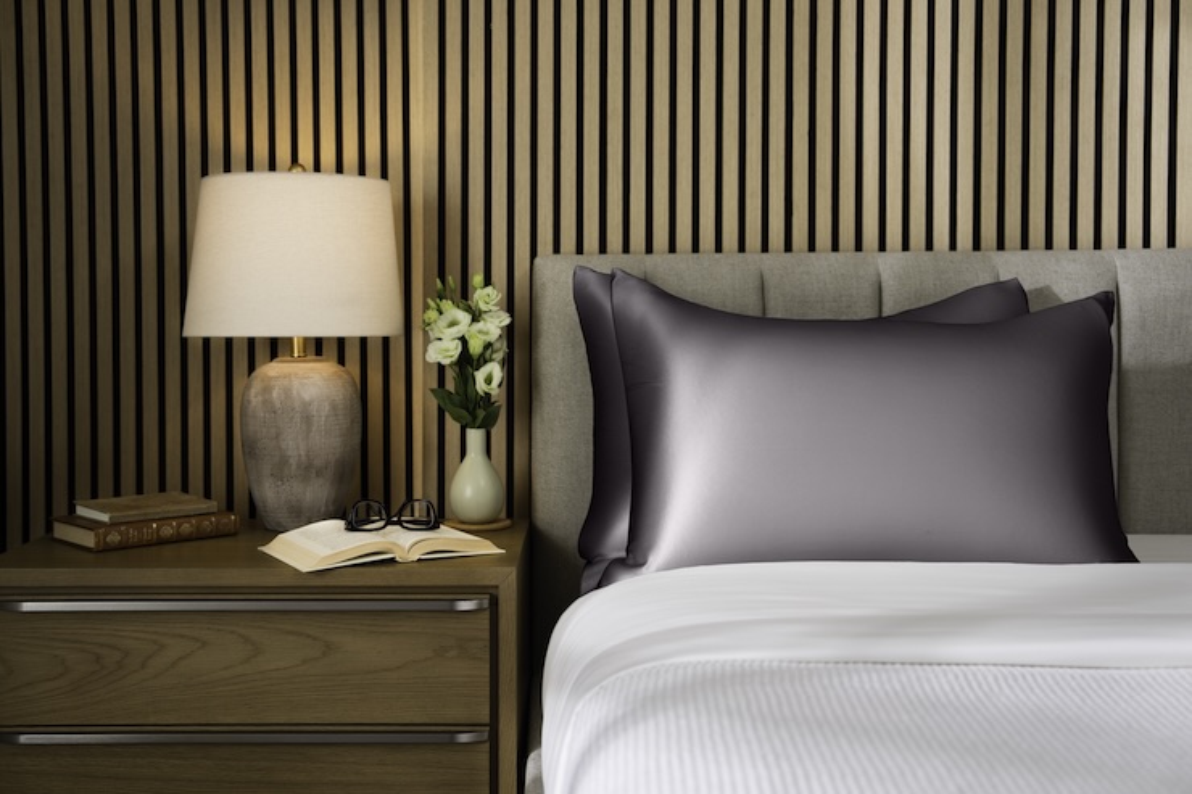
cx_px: 596
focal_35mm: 44
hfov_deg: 44.5
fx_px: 1456
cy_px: 397
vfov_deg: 30.5
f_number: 2.8
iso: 250
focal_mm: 44
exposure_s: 1/320
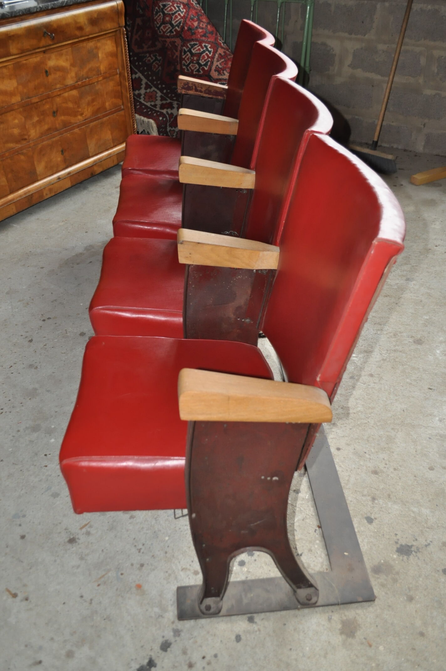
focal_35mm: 33
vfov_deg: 57.3
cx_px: 223
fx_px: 615
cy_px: 336
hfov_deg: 39.9
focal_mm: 22
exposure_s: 1/60
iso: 800
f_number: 3.8
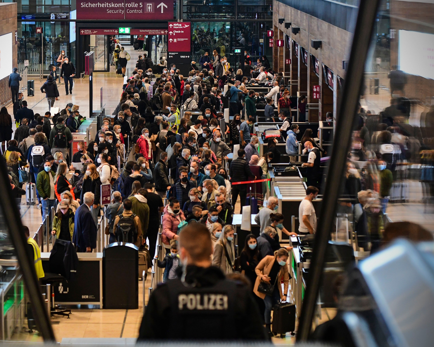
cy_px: 171
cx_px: 180
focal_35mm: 128
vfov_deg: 12.1
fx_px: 1644
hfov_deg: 15.0
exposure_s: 1/200
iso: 2000
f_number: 3.2
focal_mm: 70
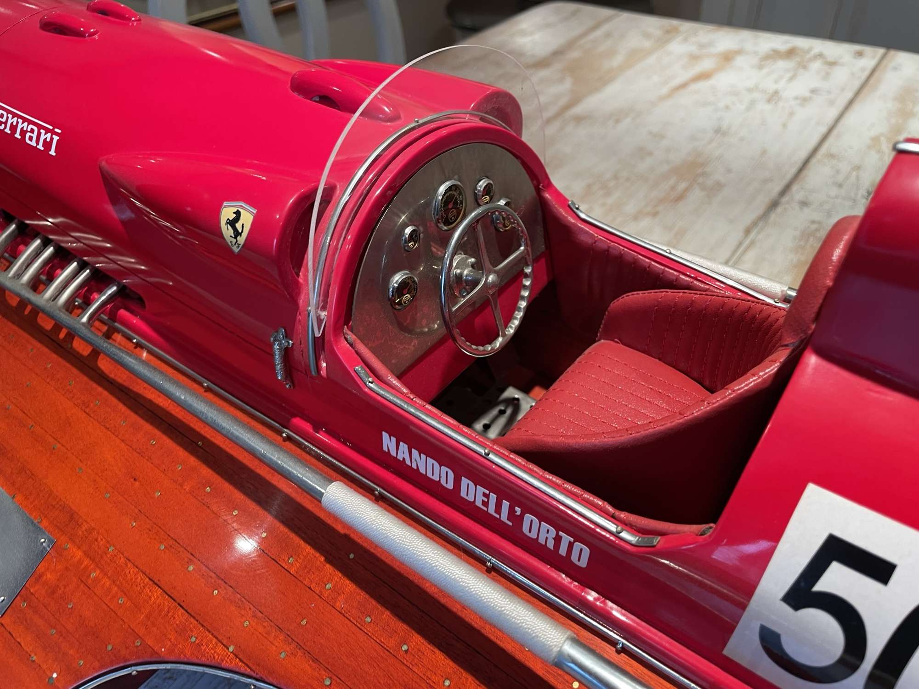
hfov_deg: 67.3
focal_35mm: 26
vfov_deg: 53.1
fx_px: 690
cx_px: 460
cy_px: 344
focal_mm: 4.2
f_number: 1.6
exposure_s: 1/50
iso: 64
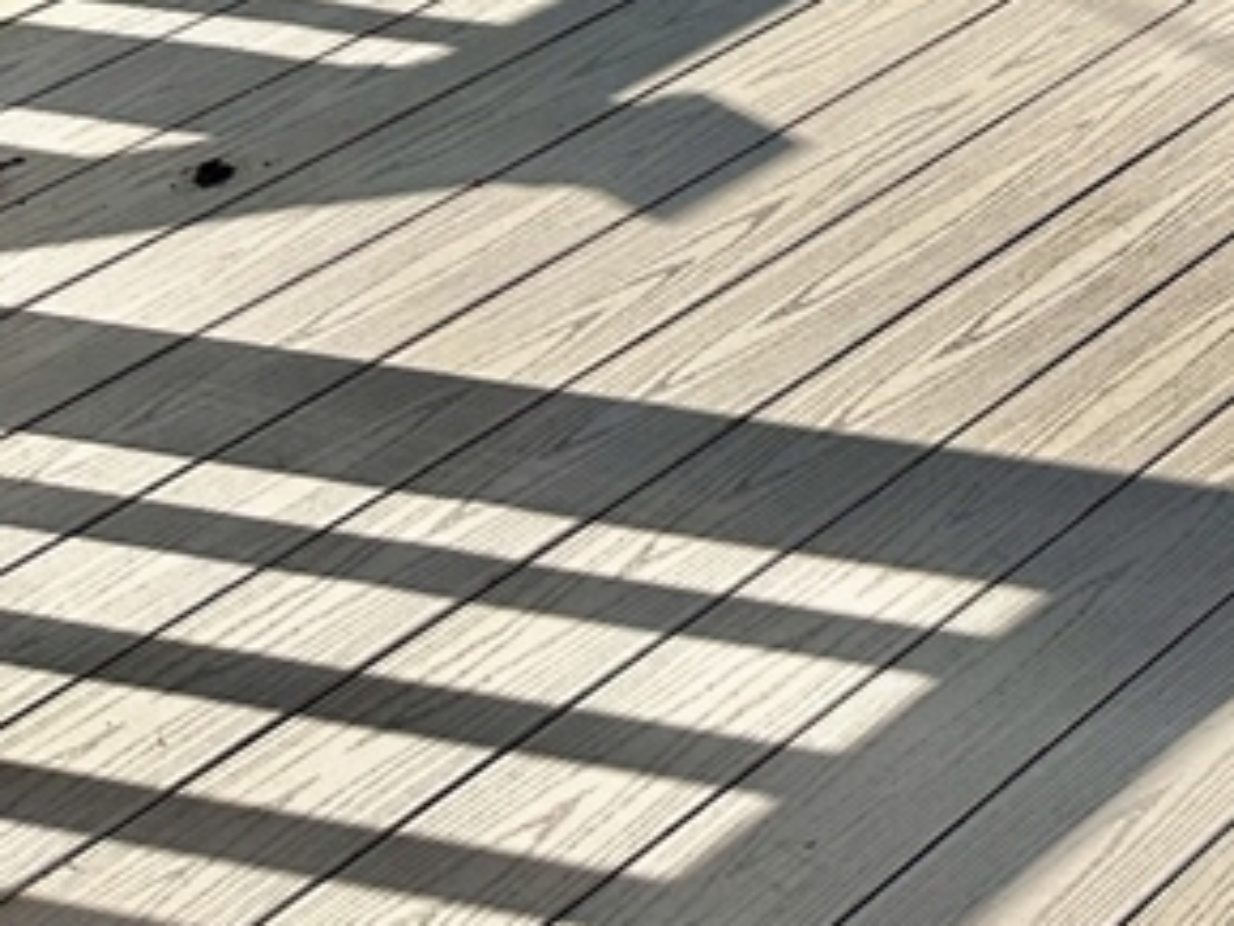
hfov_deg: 20.6
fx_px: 3031
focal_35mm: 85
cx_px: 1691
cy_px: -572
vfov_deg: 15.6
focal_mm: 6.86
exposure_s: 1/3861
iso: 80
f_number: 1.78
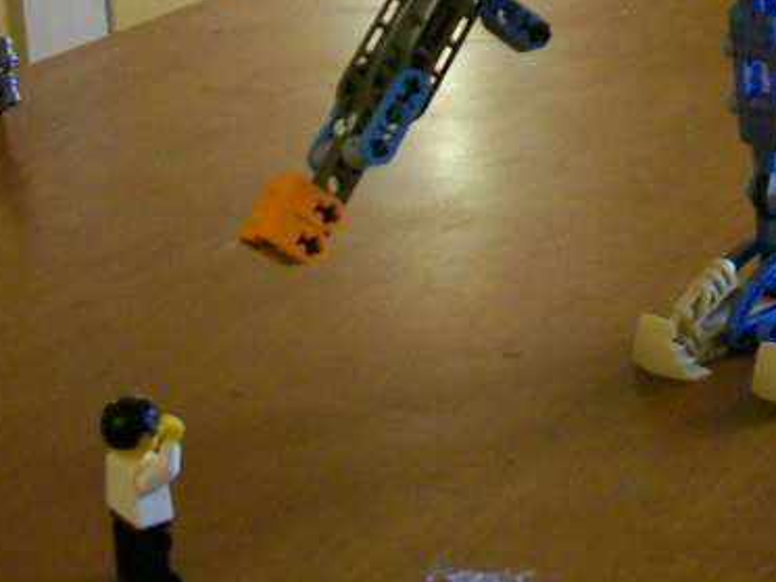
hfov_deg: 19.4
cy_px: -83
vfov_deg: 14.5
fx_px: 2219
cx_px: 720
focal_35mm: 99
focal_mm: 6
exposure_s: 1/8
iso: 160
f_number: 2.7
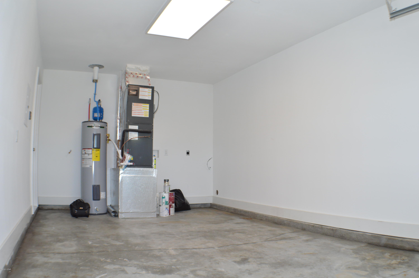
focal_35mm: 39
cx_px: 210
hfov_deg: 49.6
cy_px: 139
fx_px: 453
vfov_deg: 34.1
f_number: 4.5
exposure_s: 1/80
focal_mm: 26
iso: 400
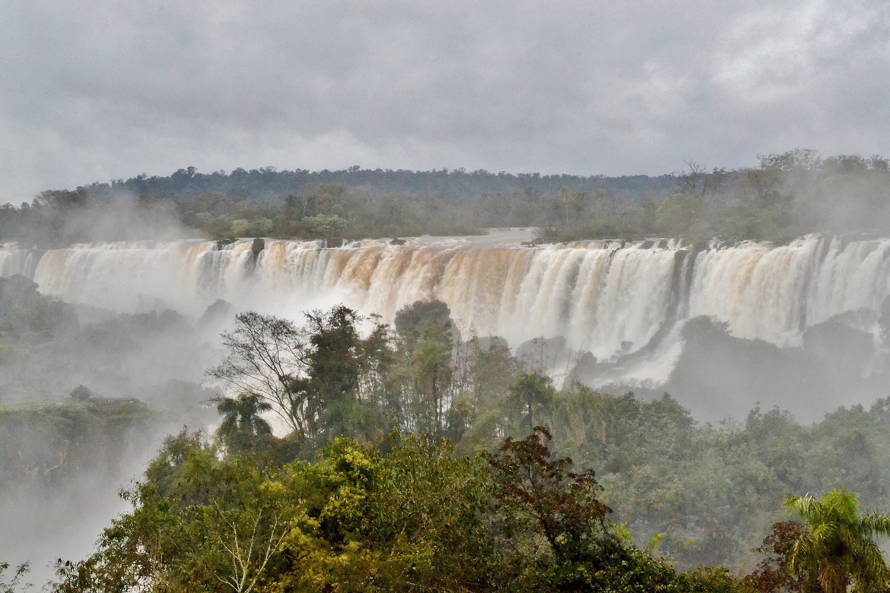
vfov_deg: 16.6
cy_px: 296
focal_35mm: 82
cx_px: 445
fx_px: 2039
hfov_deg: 24.6
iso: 3200
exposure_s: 1/30
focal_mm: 55
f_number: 20
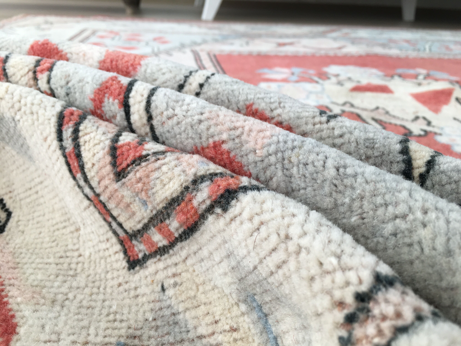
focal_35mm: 29
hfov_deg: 61.7
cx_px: 230
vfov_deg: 48.2
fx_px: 386
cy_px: 173
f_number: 2.2
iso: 25
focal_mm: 4.15
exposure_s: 1/60
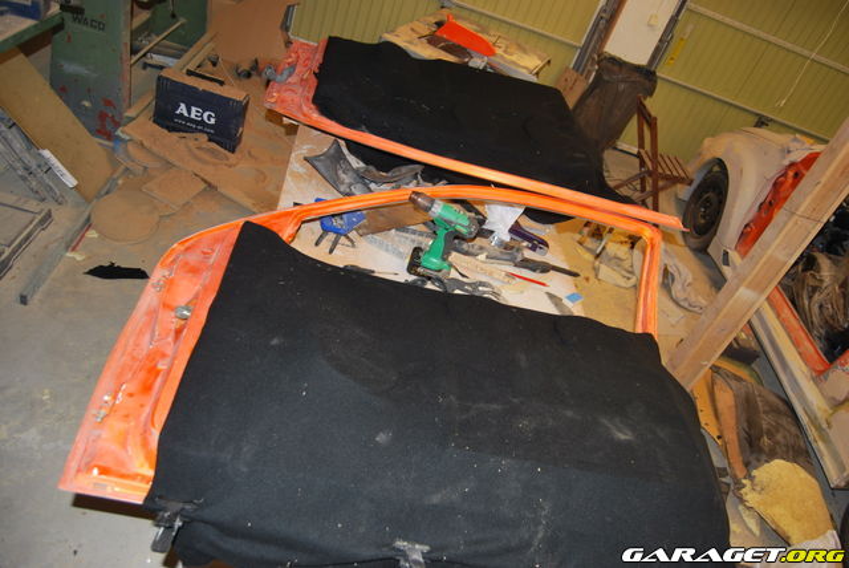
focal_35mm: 27
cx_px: 424
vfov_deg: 48.0
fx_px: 637
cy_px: 284
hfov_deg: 67.3
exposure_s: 1/60
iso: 200
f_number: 3.5
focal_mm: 18
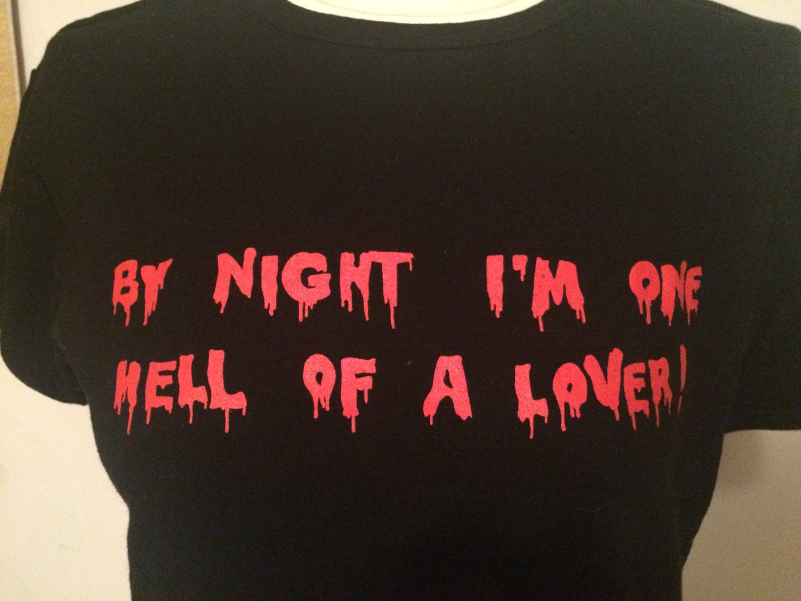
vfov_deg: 48.2
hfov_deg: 61.7
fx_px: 671
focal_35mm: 29
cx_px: 400
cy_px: 300
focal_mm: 4.15
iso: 1250
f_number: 2.2
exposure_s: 1/17
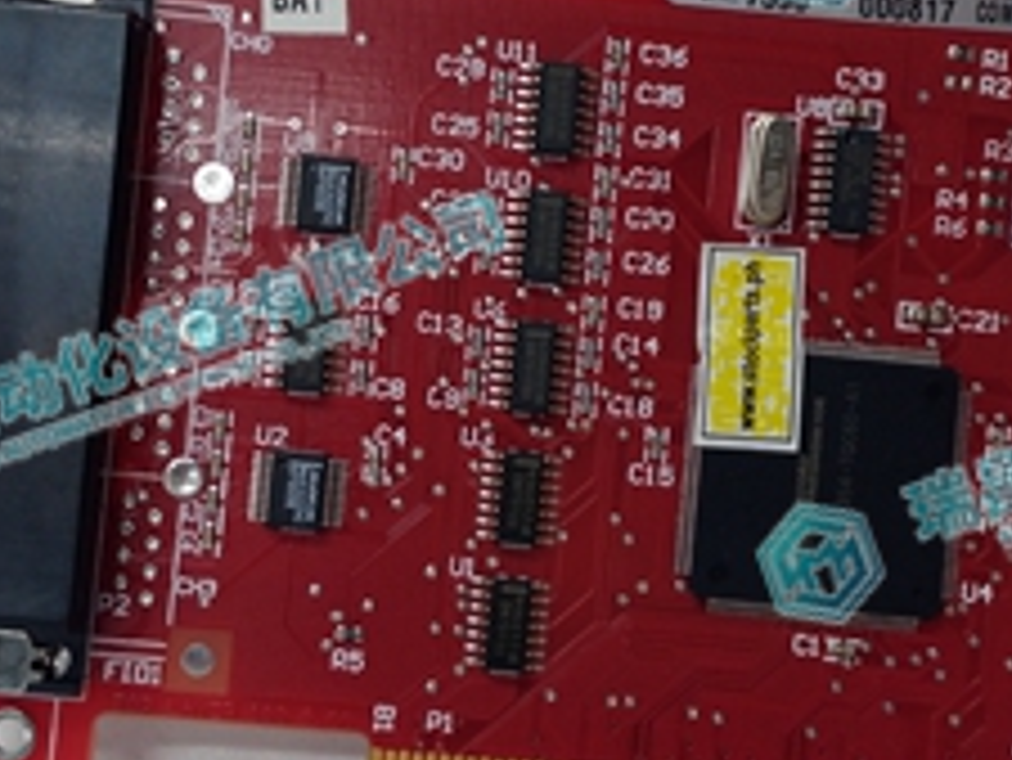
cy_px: 313
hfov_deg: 32.1
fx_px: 1755
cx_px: 549
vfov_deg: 24.4
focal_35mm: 60
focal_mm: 3.79
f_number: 2
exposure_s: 1/33
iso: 224
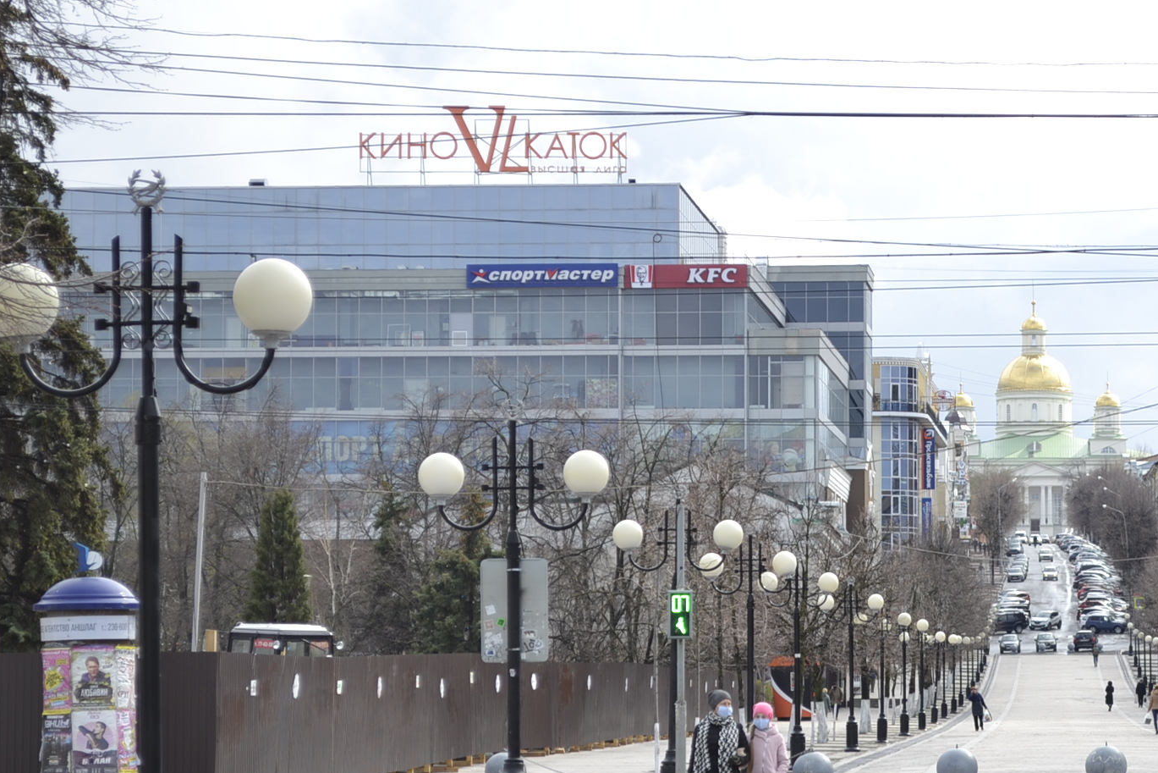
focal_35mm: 139
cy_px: 473
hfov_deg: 14.7
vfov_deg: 9.9
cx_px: 958
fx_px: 4466
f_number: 7.1
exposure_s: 1/200
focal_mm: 55
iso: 100
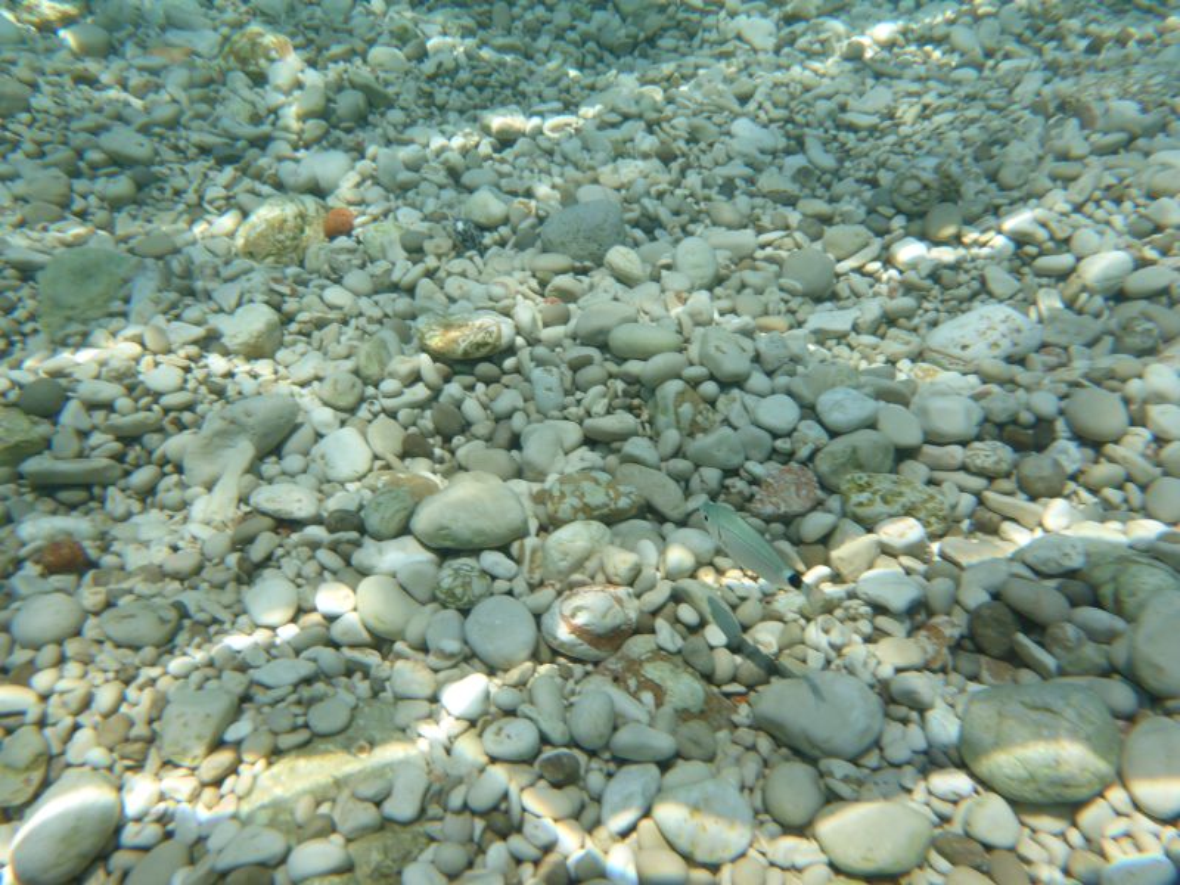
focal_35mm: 28
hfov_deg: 63.4
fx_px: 954
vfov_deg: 49.7
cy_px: 442
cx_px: 590
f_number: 10
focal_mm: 4.9
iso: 100
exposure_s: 1/160
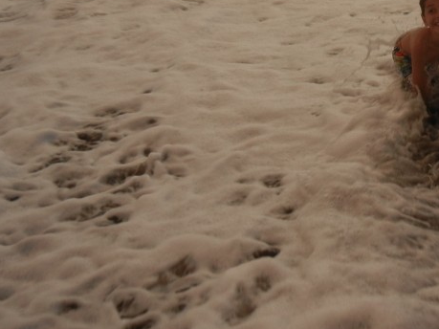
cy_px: 62
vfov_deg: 21.6
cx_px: 427
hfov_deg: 27.5
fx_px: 849
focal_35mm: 67
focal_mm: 5.4
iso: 160
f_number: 3.5
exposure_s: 1/138
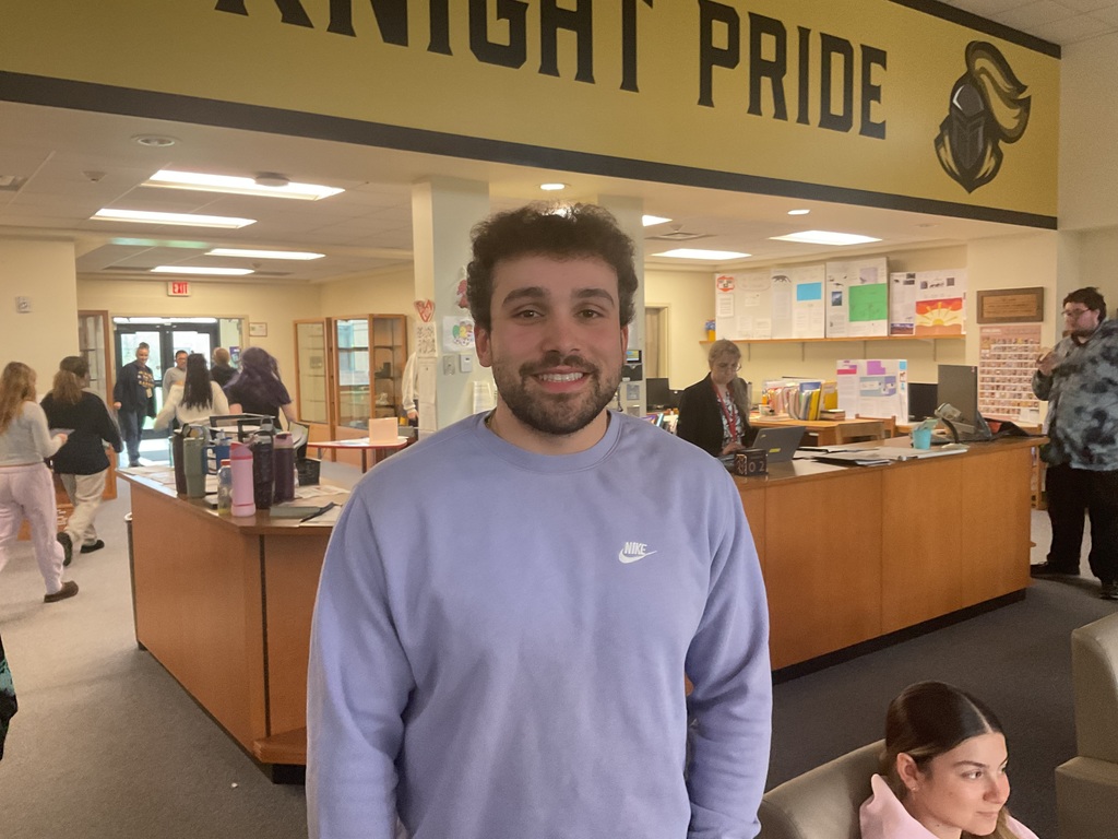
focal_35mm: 29
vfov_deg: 48.2
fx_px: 937
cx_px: 559
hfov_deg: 61.7
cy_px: 420
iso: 250
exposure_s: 1/60
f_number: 1.8
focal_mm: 3
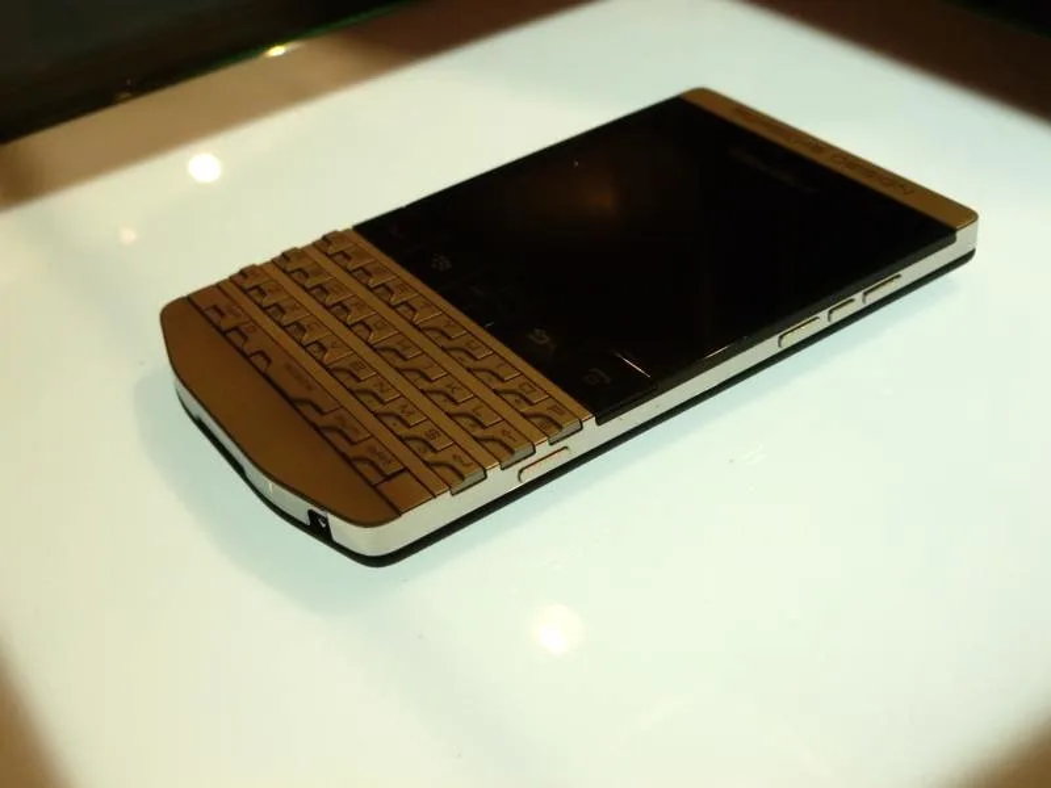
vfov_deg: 32.9
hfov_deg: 42.9
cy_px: 394
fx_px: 1336
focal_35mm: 44
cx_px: 526
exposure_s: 1/60
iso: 250
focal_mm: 7.9
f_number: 3.8
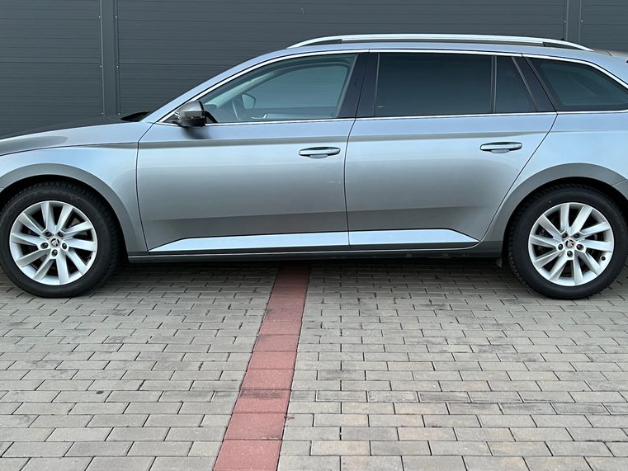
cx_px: 334
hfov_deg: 52.6
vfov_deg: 40.4
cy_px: 176
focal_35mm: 35
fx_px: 635
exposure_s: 1/85
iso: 125
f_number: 1.5
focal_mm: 5.7
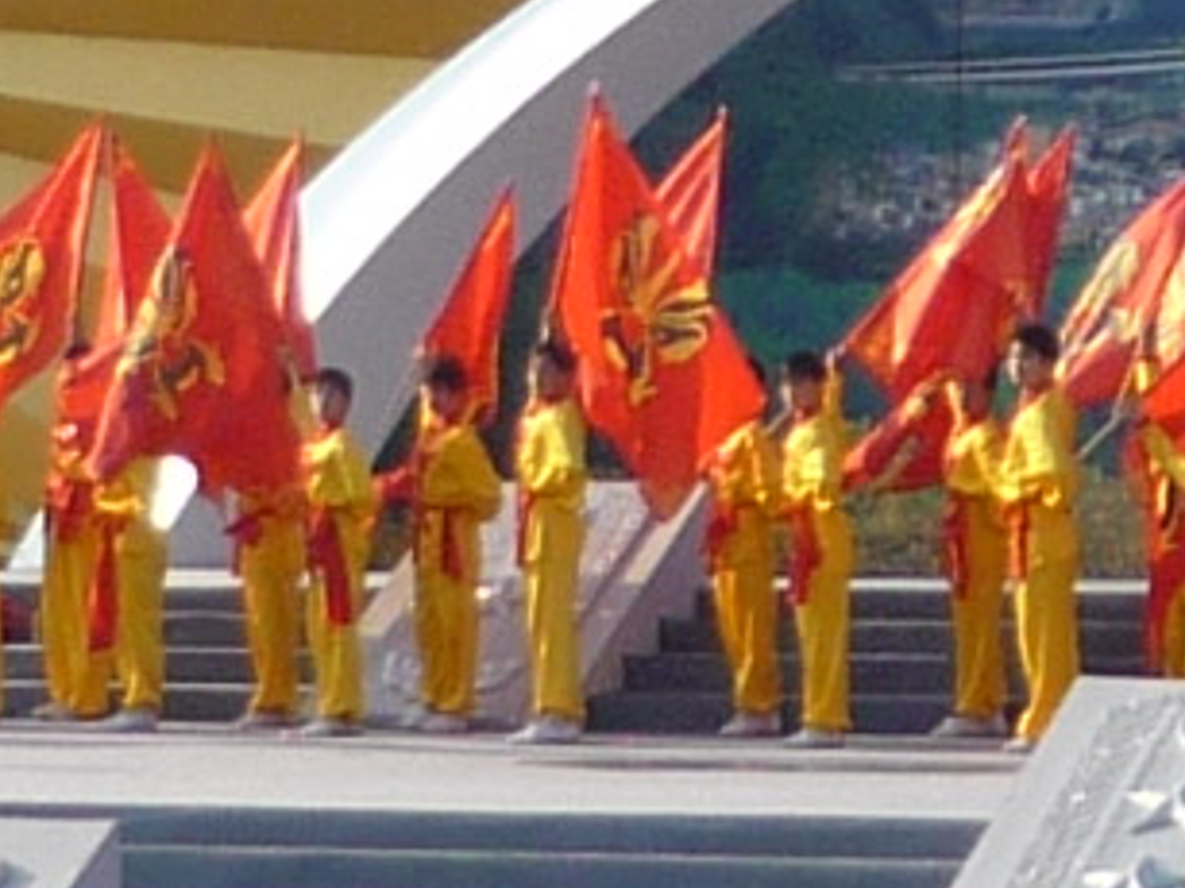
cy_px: -753
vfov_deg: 4.9
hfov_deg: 6.5
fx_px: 10334
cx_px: 1833
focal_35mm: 302
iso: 100
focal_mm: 6
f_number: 2.9
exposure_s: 1/800
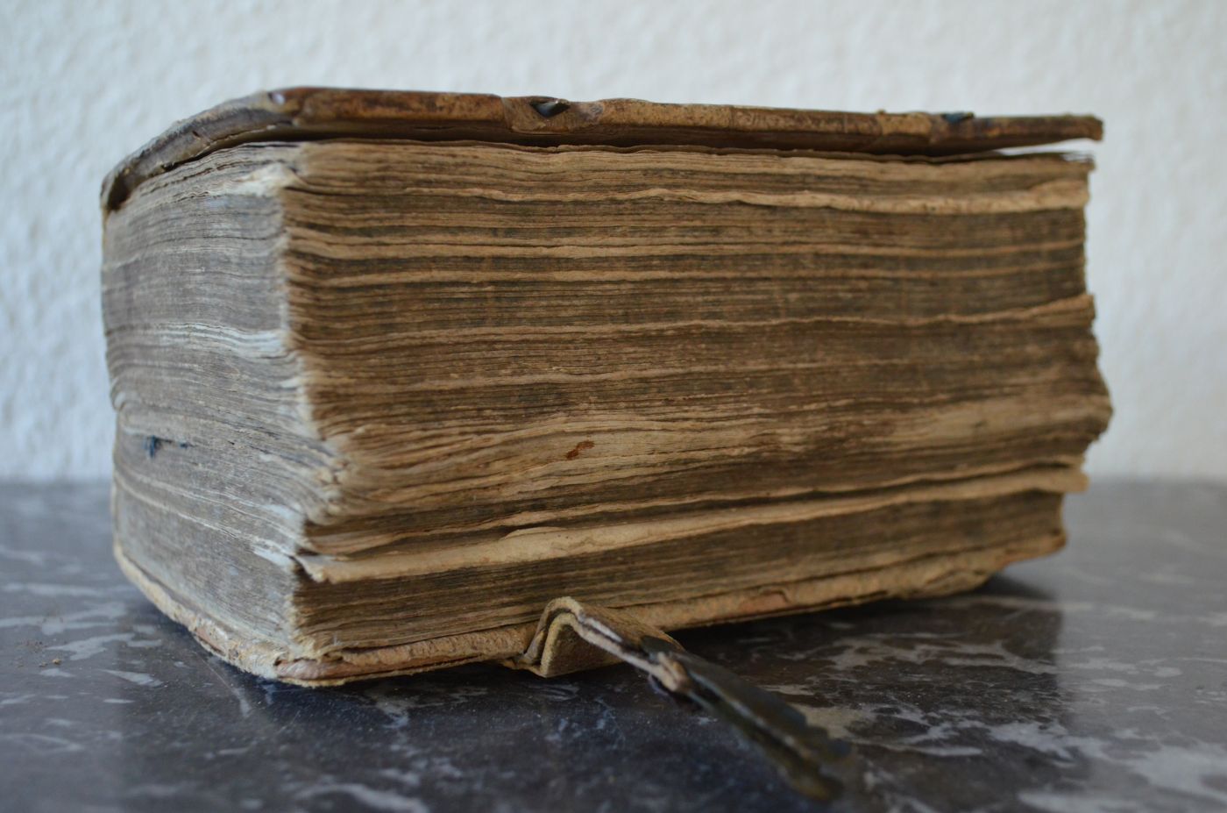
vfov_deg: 29.7
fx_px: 1530
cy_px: 406
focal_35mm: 45
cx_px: 614
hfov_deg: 43.7
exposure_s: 1/60
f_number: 4.5
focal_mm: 30
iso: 1400
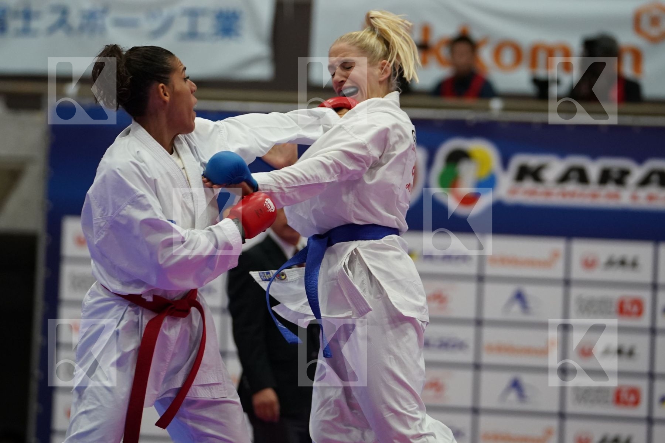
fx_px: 4267
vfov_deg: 5.9
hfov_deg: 8.9
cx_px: 332
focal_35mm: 231
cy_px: 222
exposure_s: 1/1000
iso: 2500
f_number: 2.8
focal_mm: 154
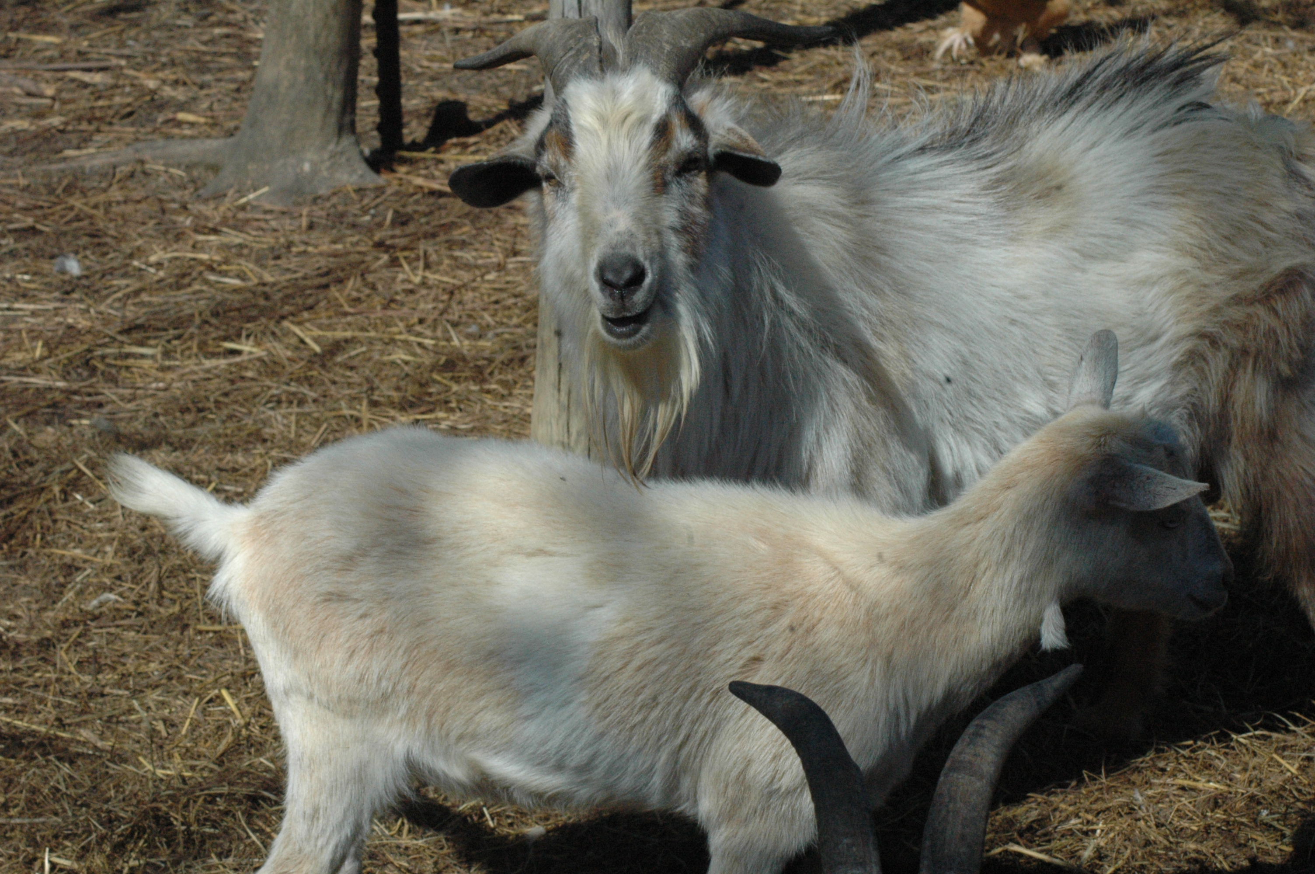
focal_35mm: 105
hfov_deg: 19.5
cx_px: 658
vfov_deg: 13.0
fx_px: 3832
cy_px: 437
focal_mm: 70
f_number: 16
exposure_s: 1/1000
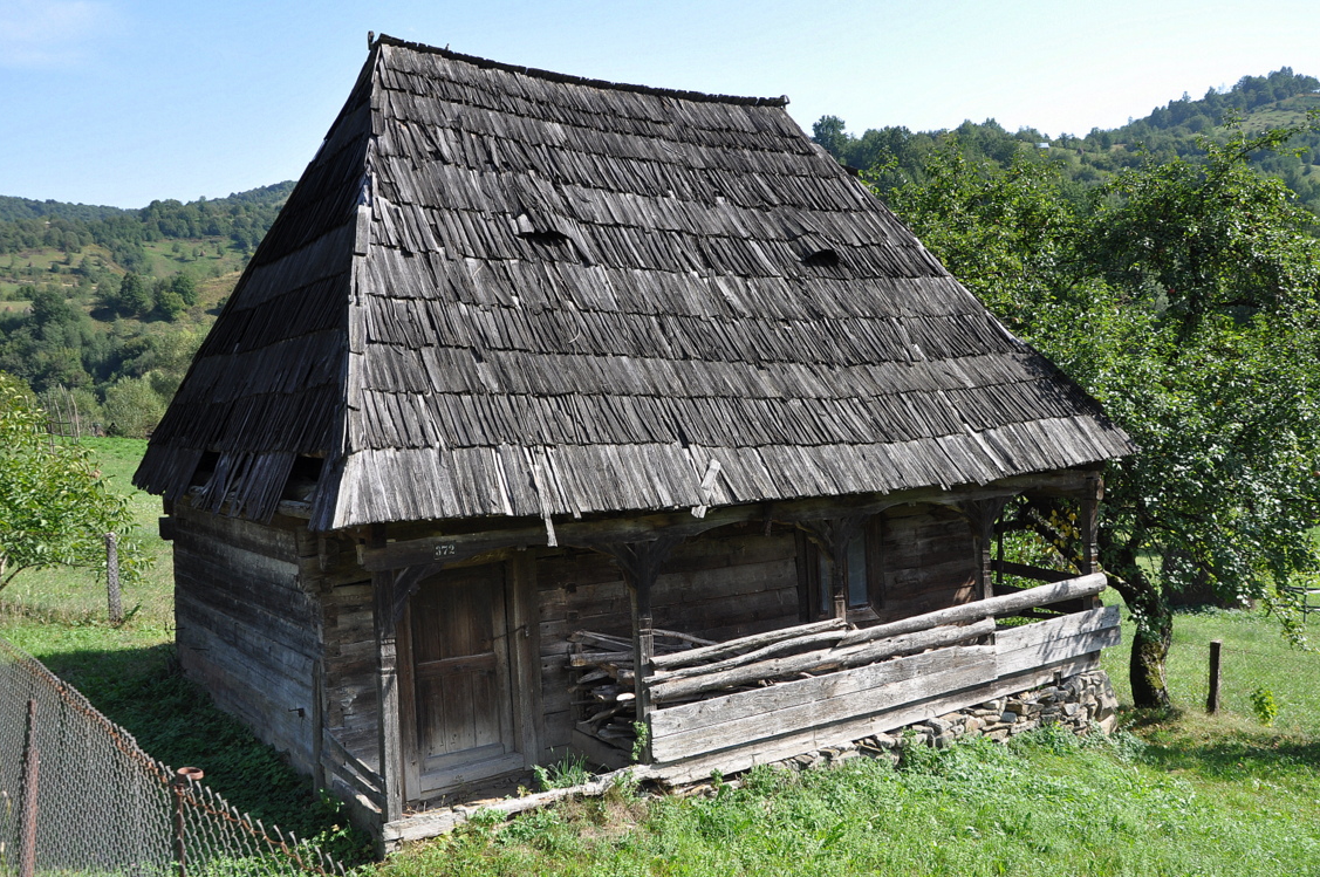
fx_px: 1228
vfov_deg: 39.3
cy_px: 448
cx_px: 673
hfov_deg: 56.5
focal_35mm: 34
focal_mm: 21
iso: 200
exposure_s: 1/250
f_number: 8
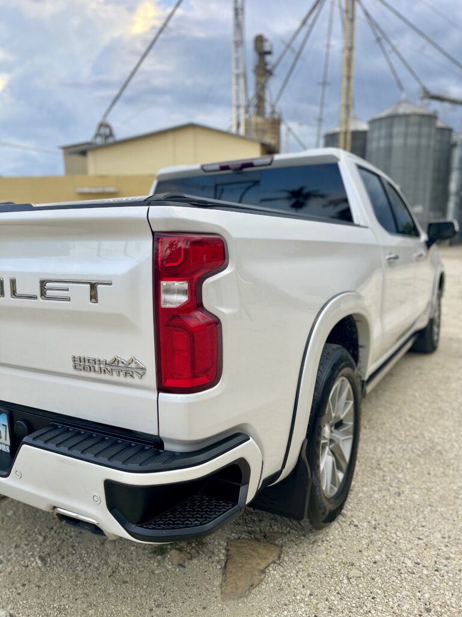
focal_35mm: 26
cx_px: 231
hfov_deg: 53.1
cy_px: 308
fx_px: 463
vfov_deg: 67.3
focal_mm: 5.1
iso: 50
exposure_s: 1/503
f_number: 1.6
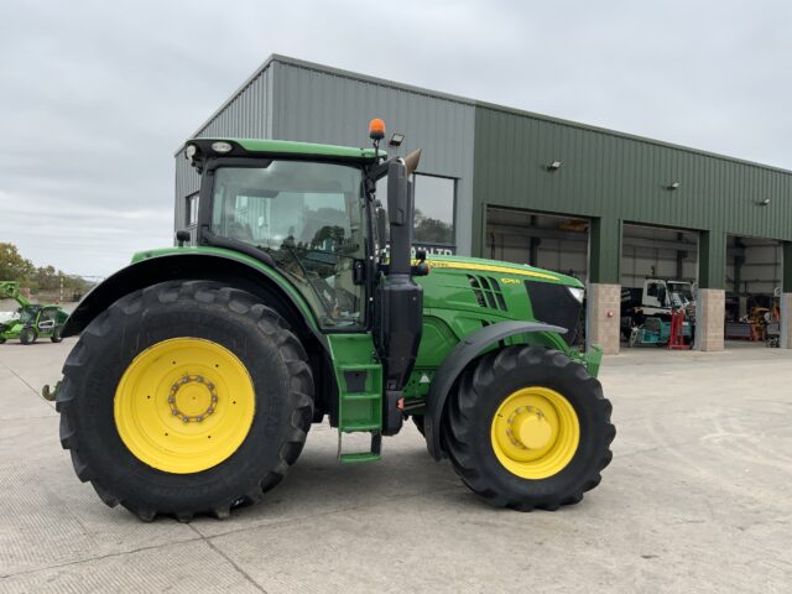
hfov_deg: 61.7
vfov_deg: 48.2
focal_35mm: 29
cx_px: 396
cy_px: 297
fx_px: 664
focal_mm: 3
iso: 16
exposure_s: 1/709
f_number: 1.8
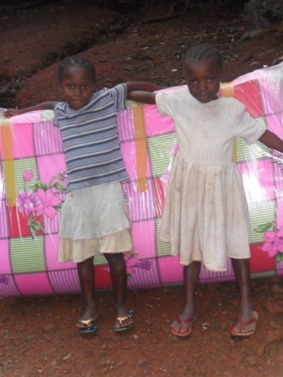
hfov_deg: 28.0
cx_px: 142
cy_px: 188
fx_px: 567
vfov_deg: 36.8
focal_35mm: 52
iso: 400
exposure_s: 1/60
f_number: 5
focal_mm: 9.3
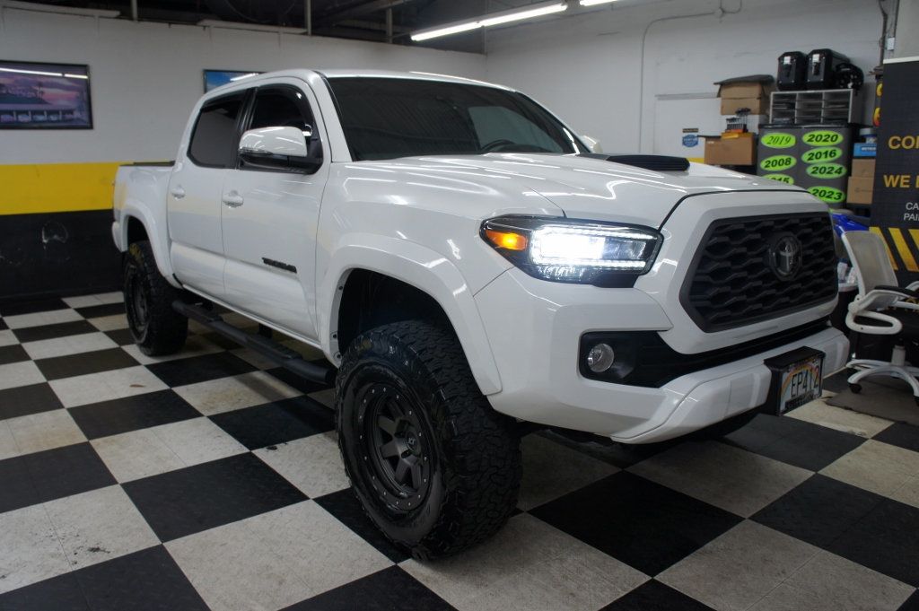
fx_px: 689
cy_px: 306
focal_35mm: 27
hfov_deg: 67.4
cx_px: 460
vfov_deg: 47.9
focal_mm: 18
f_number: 4.5
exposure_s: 1/40
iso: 200
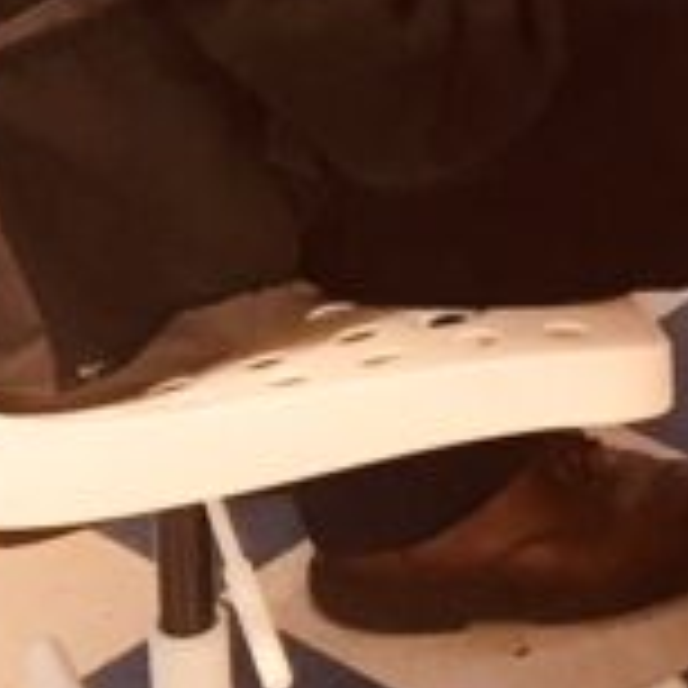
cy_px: -630
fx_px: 3868
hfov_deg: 9.9
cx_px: 1012
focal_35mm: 172
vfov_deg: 9.6
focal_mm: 4.15
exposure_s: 1/30
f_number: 2.2
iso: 64
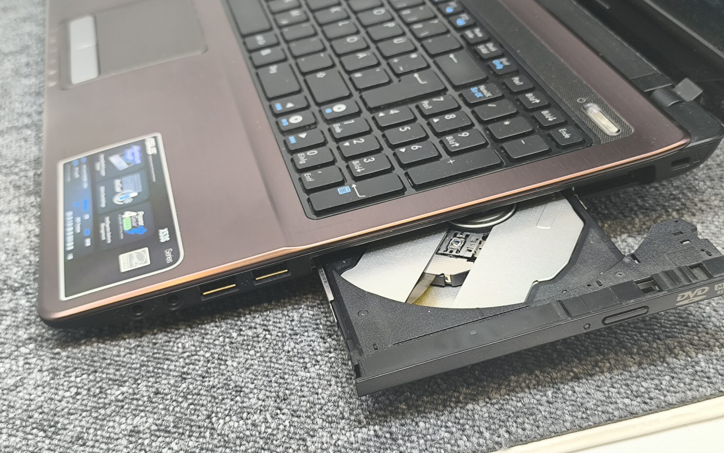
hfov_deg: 41.1
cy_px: 216
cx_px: 360
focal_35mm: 49
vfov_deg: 26.3
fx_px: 967
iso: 250
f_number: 1.65
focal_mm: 6.14
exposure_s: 1/100
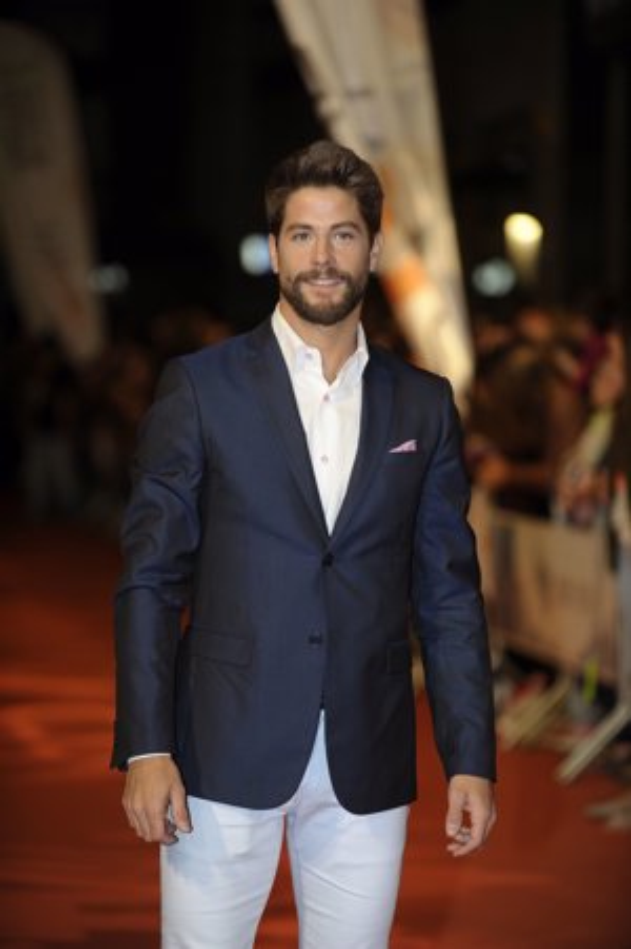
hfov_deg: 10.5
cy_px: 474
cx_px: 316
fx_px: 3423
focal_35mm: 130
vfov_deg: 15.8
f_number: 2.8
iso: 400
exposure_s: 1/250
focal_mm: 130
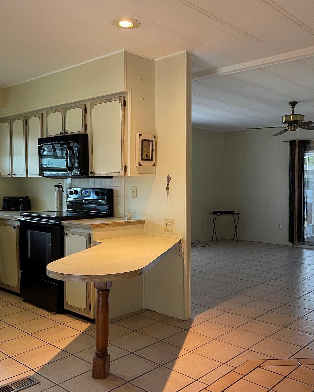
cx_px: 178
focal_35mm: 33
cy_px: 195
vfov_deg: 54.2
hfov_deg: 44.5
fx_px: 383
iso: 80
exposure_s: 1/60
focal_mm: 5.1
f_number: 1.6
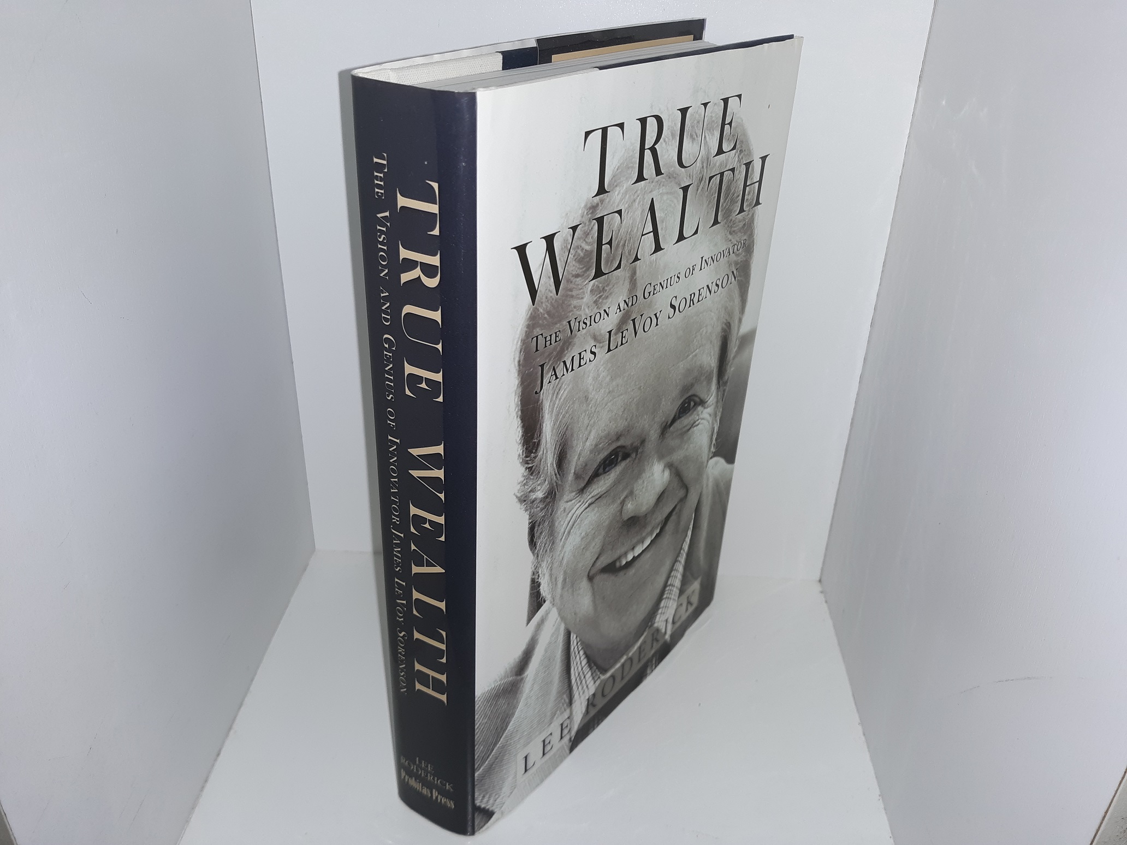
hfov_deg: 63.4
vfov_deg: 49.7
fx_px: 912
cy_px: 422
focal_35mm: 28
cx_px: 564
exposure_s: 1/135
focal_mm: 3.7
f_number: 1.7
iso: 40
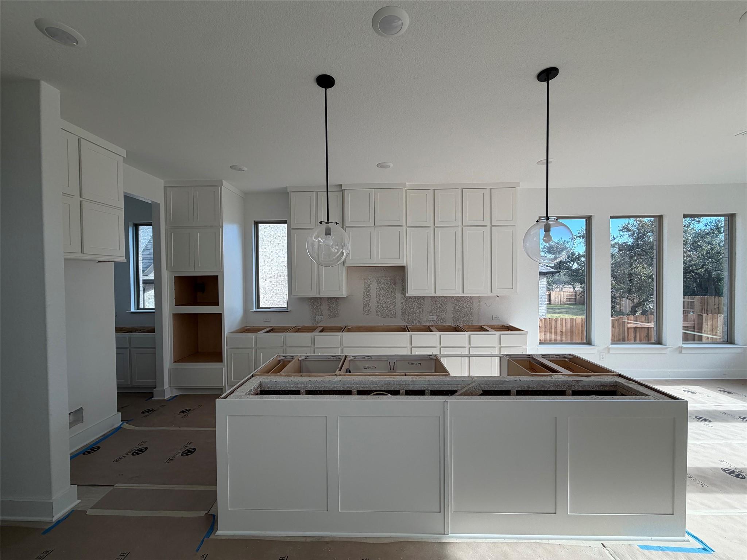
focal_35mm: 14
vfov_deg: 85.7
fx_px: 302
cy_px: 280
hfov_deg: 102.1
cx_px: 374
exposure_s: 1/203
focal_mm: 2.22
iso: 40
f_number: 2.2
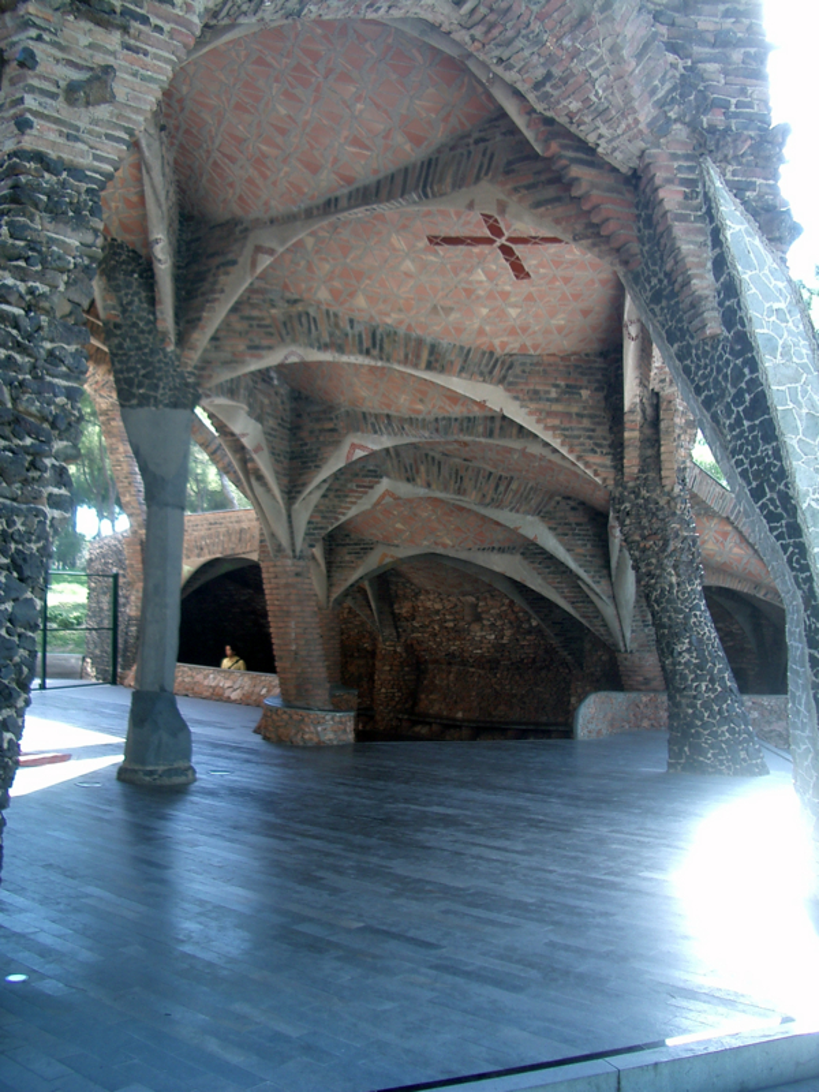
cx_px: 410
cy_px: 546
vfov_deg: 52.6
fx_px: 1104
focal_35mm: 35
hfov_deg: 40.7
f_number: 2.6
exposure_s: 1/60
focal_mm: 5.8
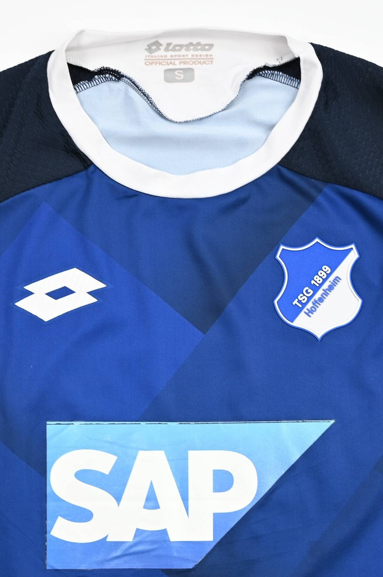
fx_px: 384
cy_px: 288
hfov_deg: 53.0
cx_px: 192
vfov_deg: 73.8
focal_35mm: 24
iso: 200
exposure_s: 1/160
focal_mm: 24
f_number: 4.5
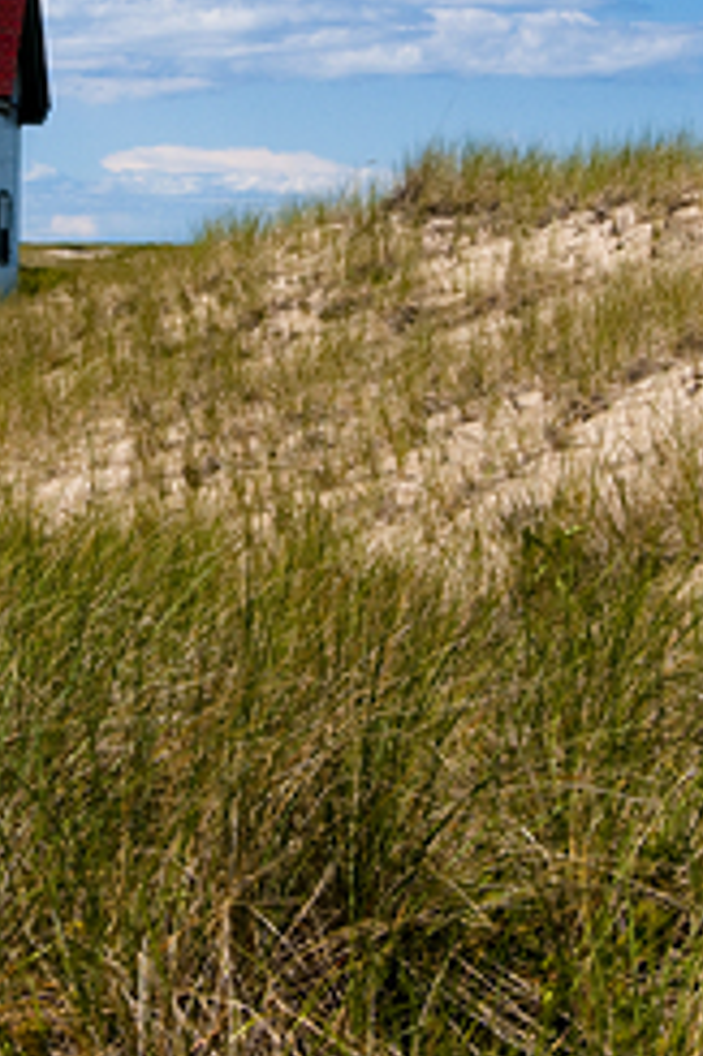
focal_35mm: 125
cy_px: 213
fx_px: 3666
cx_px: 151
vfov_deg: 16.3
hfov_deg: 10.9
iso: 200
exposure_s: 1/80
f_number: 14
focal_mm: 34
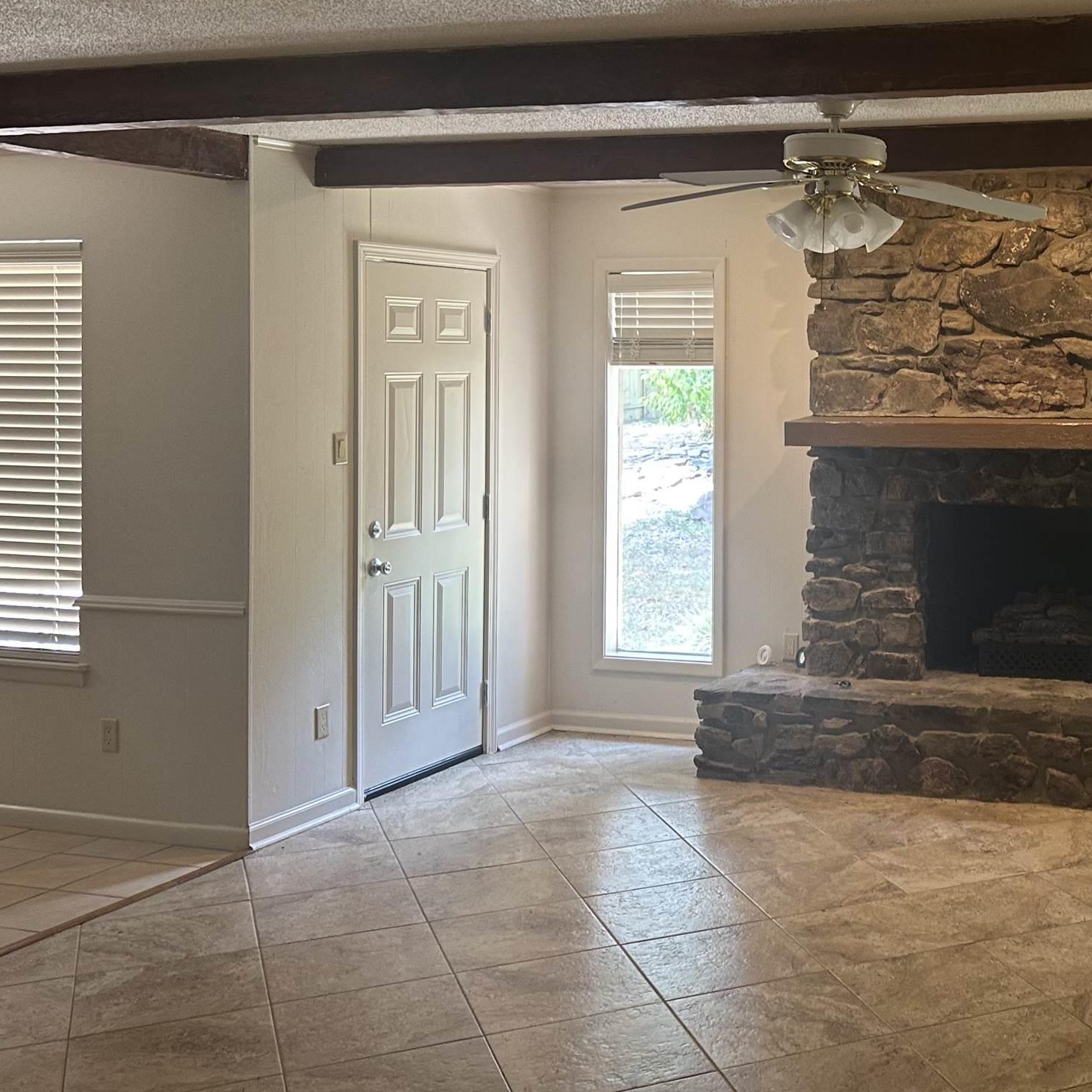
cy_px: 374
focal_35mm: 44
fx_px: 1570
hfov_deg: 35.8
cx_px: 1007
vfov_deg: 38.0
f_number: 1.78
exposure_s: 1/60
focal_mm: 6.86
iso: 125
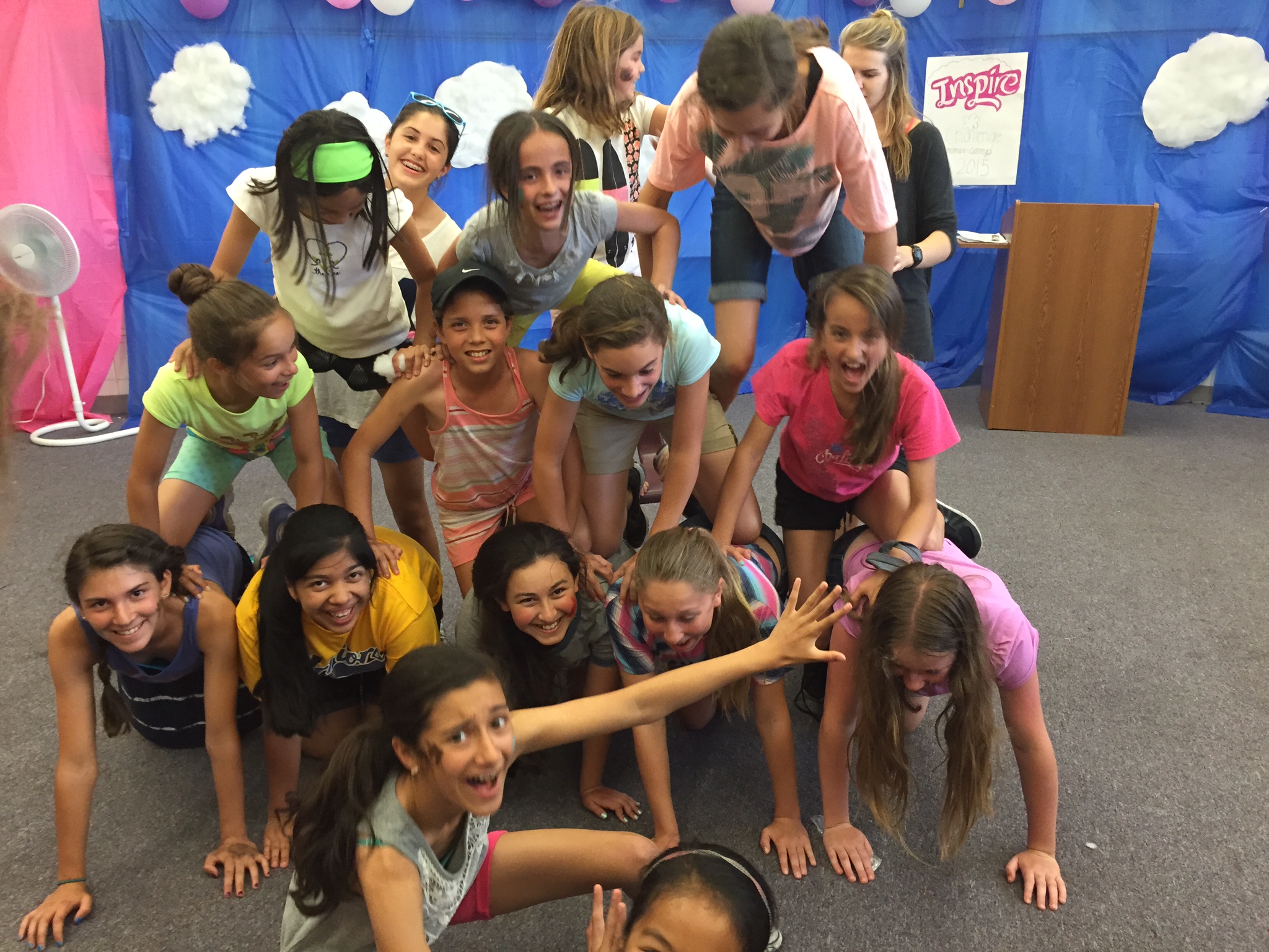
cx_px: 634
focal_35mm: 29
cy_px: 476
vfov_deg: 48.2
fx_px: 1063
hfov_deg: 61.7
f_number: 2.2
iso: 125
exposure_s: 1/30
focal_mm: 4.15
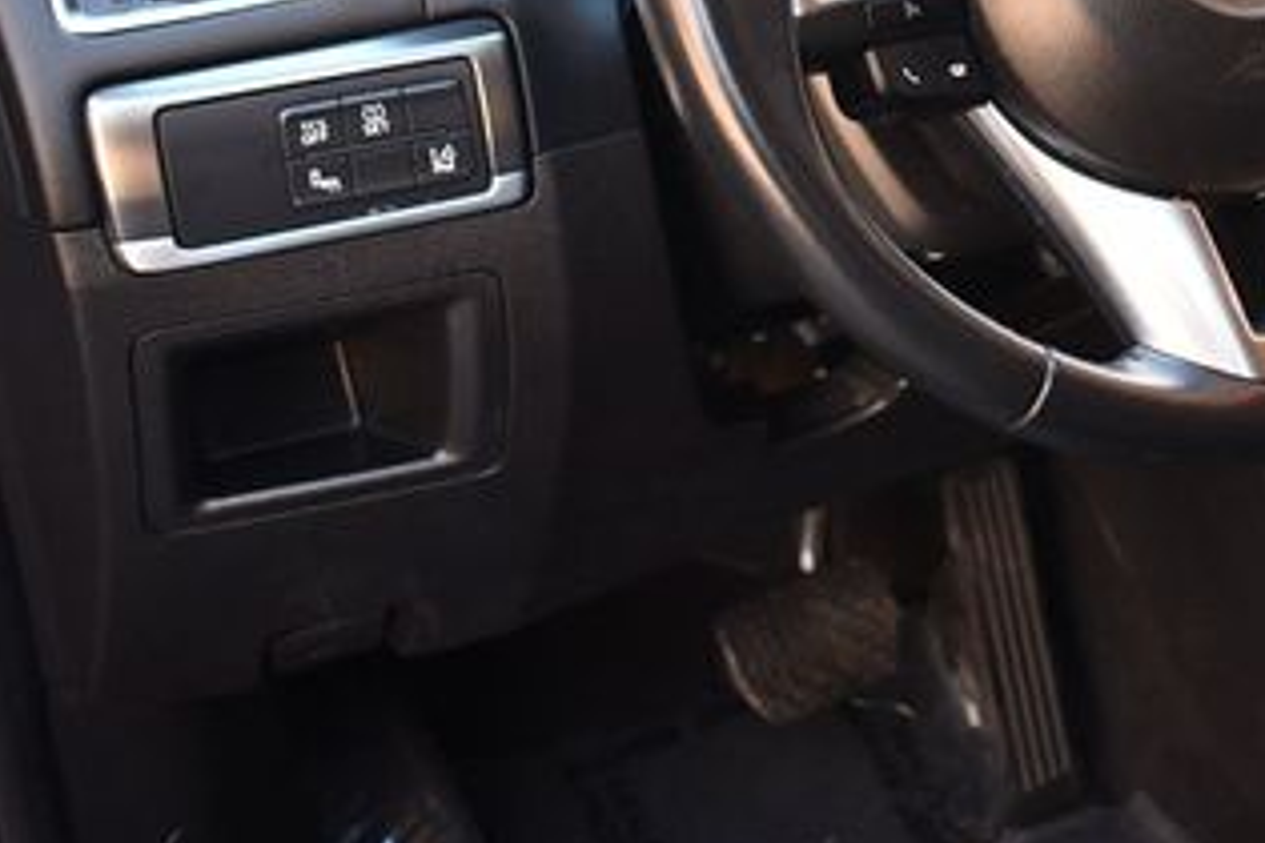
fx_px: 2354
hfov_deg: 28.5
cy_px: 40
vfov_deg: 19.8
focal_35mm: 67
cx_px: 1217
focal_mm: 22
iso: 1400
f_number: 3.8
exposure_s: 1/125
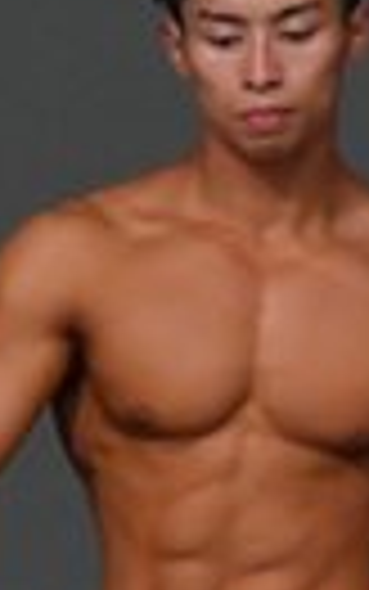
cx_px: 191
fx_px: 33319
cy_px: 802
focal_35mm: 2073
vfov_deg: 1.0
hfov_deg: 0.6
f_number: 5.6
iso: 4000
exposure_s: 1/400
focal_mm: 230
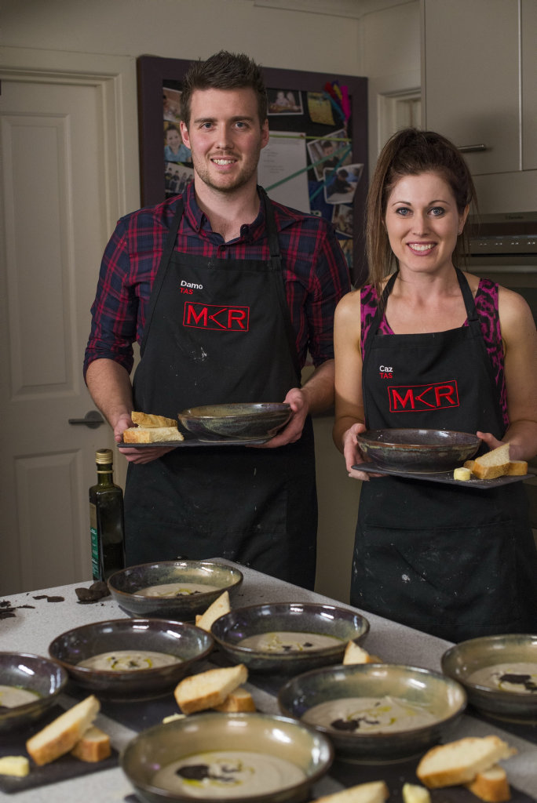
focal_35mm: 50
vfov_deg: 39.6
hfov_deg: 27.0
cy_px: 402
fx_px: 1117
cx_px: 268
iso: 2000
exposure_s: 1/100
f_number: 4
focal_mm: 50
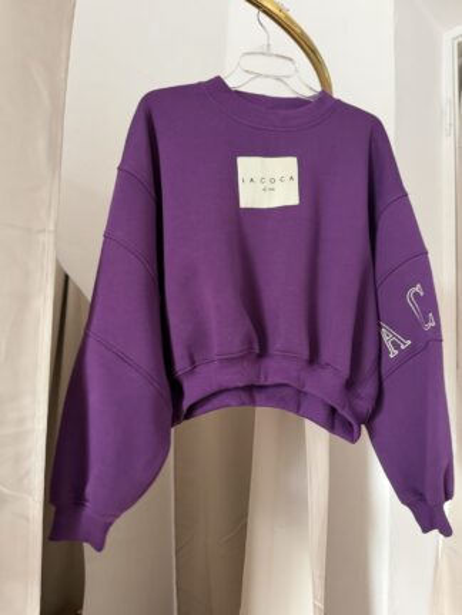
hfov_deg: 56.8
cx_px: 231
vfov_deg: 71.6
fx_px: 427
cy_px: 308
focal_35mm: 24
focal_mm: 6.76
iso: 800
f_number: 1.78
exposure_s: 1/44
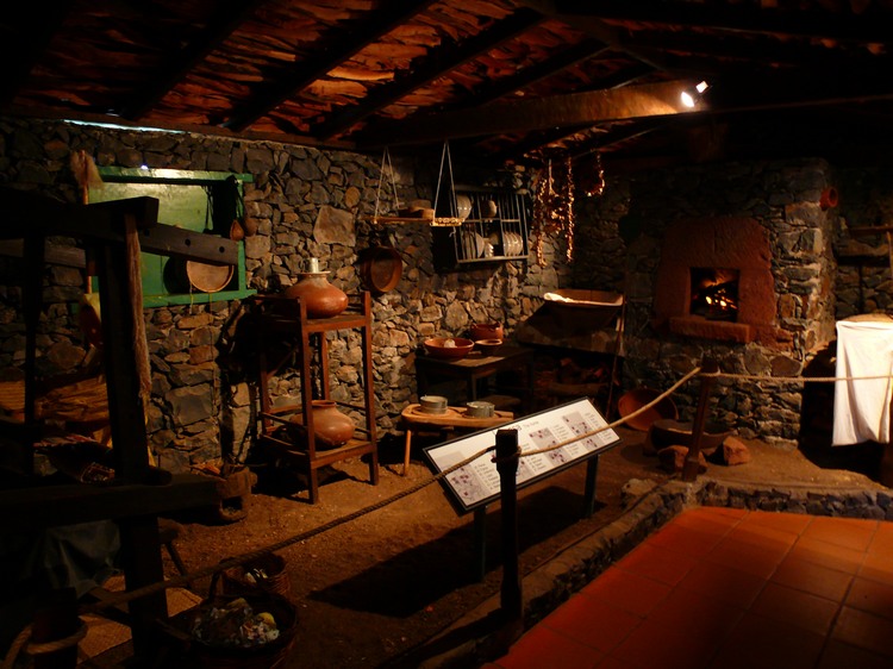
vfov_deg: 40.7
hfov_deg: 52.6
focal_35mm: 35
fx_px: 903
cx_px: 446
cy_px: 334
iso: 200
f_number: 2.8
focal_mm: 7.4
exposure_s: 1/2.5
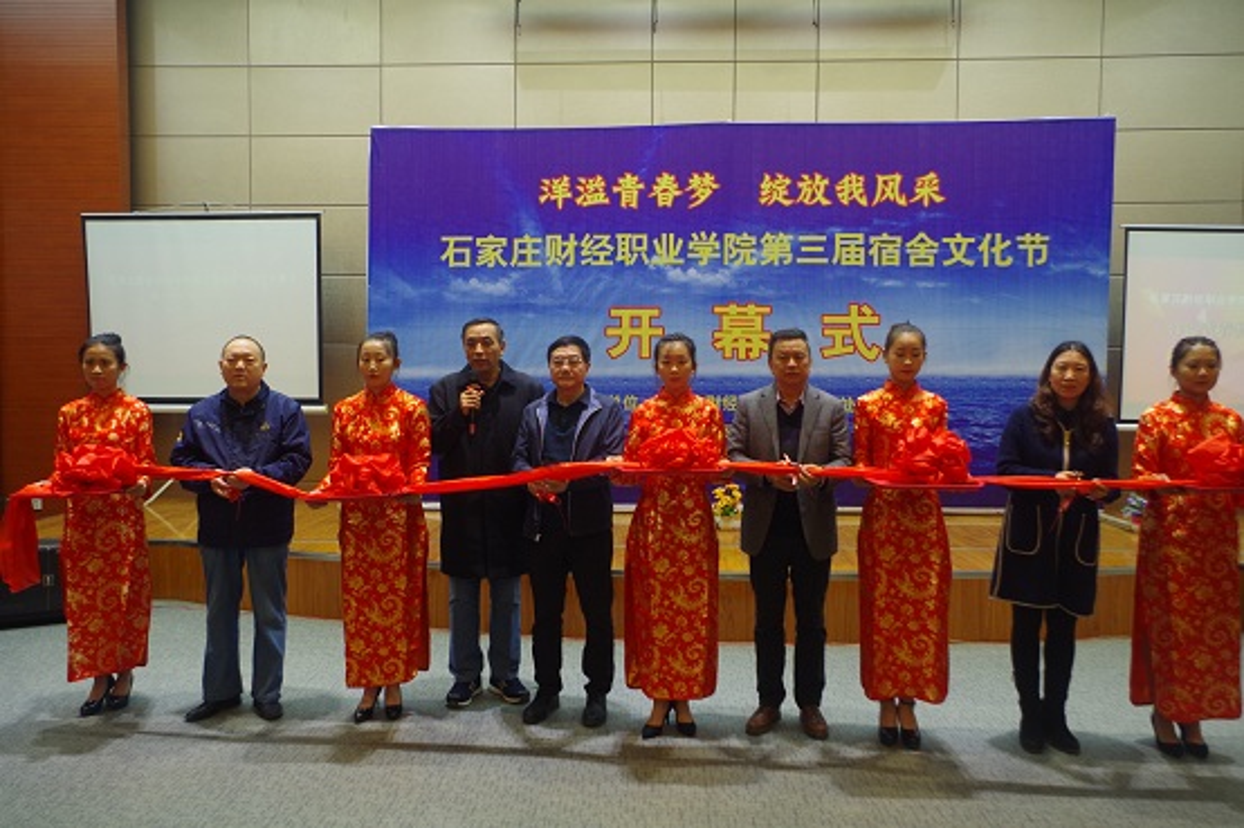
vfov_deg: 47.9
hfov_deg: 67.4
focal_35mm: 27
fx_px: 933
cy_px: 414
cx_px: 622
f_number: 4
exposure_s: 1/40
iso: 400
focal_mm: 18
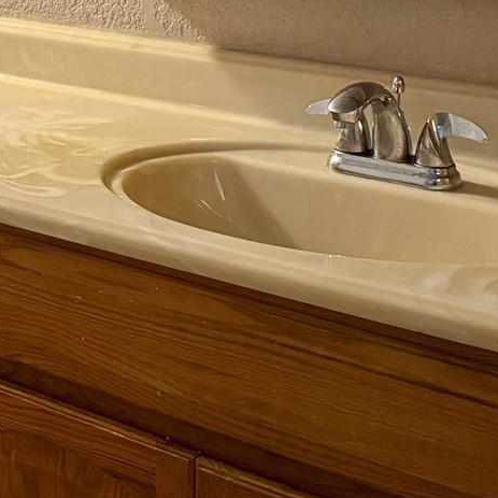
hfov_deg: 18.9
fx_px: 1432
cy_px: 54
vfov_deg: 19.4
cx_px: -51
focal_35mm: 88
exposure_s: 1/60
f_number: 1.78
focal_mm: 6.76
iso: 800
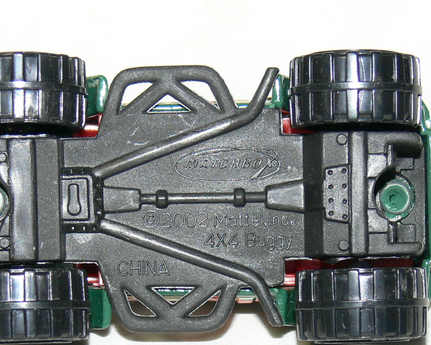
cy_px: 211
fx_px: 2398
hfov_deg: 10.3
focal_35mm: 188
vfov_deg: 8.2
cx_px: 190
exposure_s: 1/30
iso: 100
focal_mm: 18.7
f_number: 4
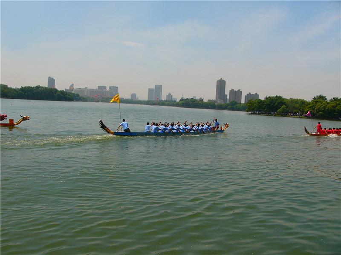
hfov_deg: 51.4
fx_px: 354
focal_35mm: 36
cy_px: 128
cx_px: 170
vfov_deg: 39.6
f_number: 5.2
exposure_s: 1/500
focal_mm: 6
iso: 50
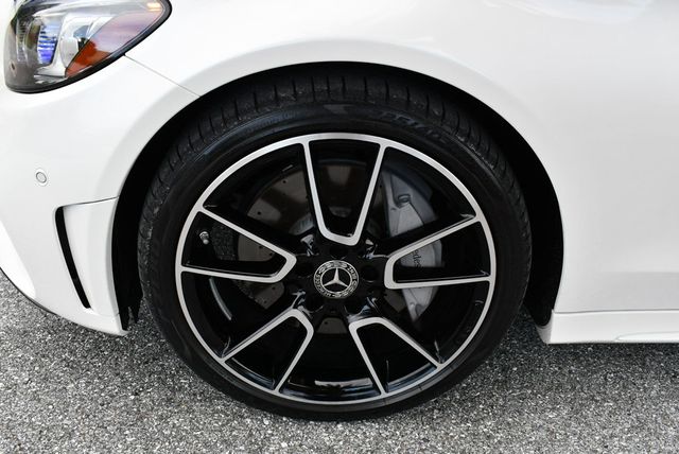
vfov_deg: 36.9
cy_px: 227
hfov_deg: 53.1
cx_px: 340
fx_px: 680
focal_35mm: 36
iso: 320
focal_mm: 18
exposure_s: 1/250
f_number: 5.6
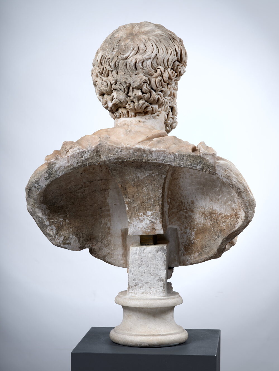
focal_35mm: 63
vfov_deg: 30.7
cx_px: 140
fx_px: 677
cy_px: 186
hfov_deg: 23.3
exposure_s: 1/125
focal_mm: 80
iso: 100
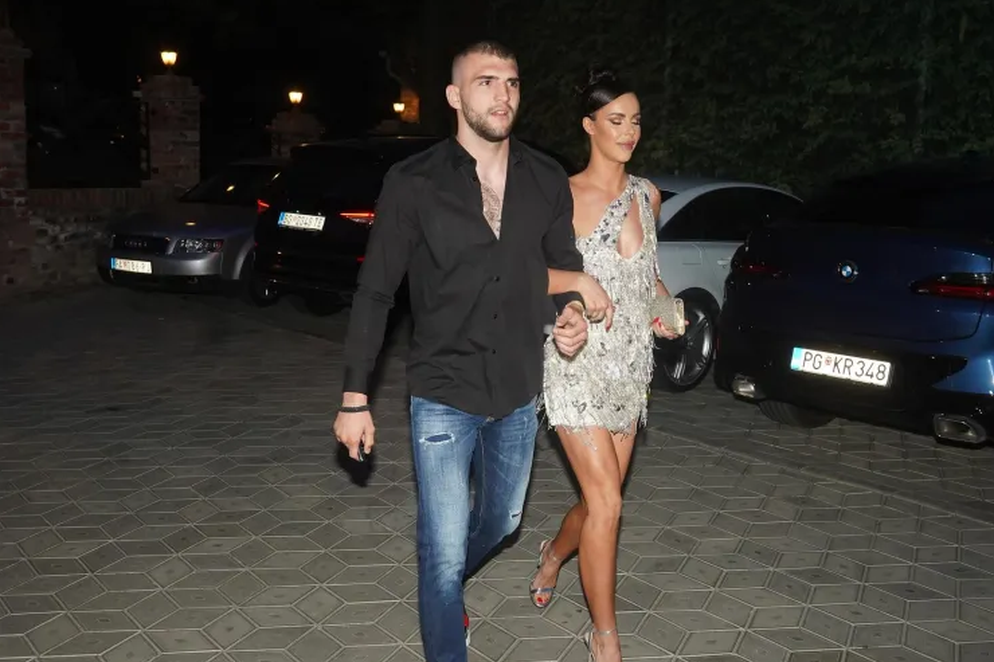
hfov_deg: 51.9
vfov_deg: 35.9
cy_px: 324
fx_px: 1021
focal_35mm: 37
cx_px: 508
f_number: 4.5
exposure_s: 1/250
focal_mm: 24
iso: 2000
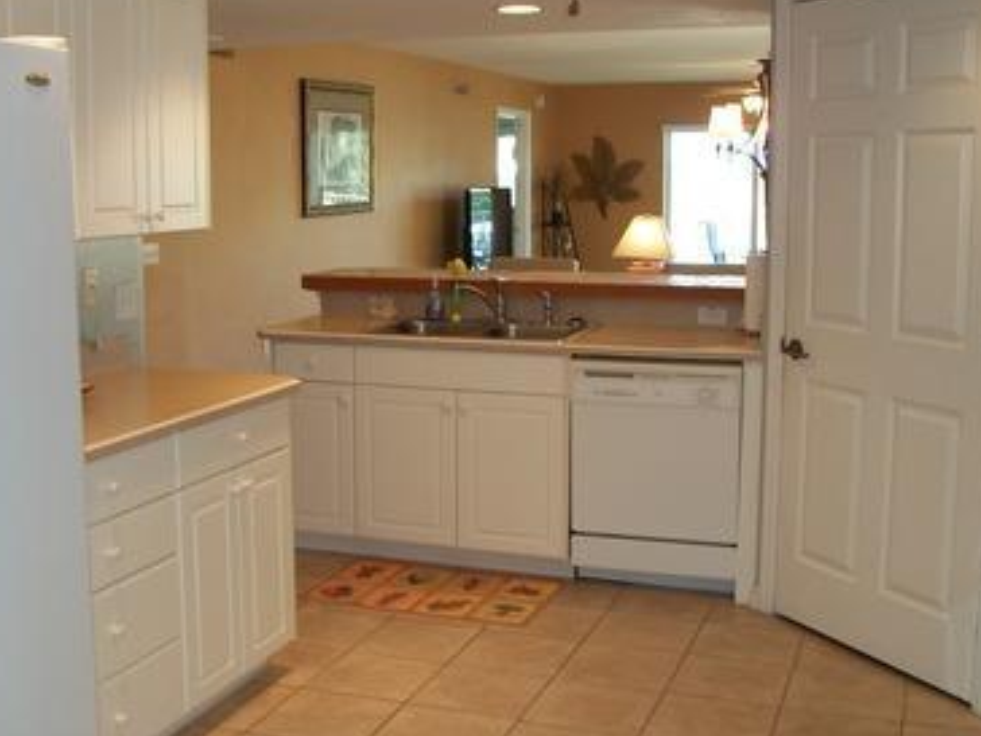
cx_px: 439
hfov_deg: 42.0
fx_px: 1275
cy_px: 396
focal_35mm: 45
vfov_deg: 32.2
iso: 80
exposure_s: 1/30
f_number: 2.9
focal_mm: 5.7
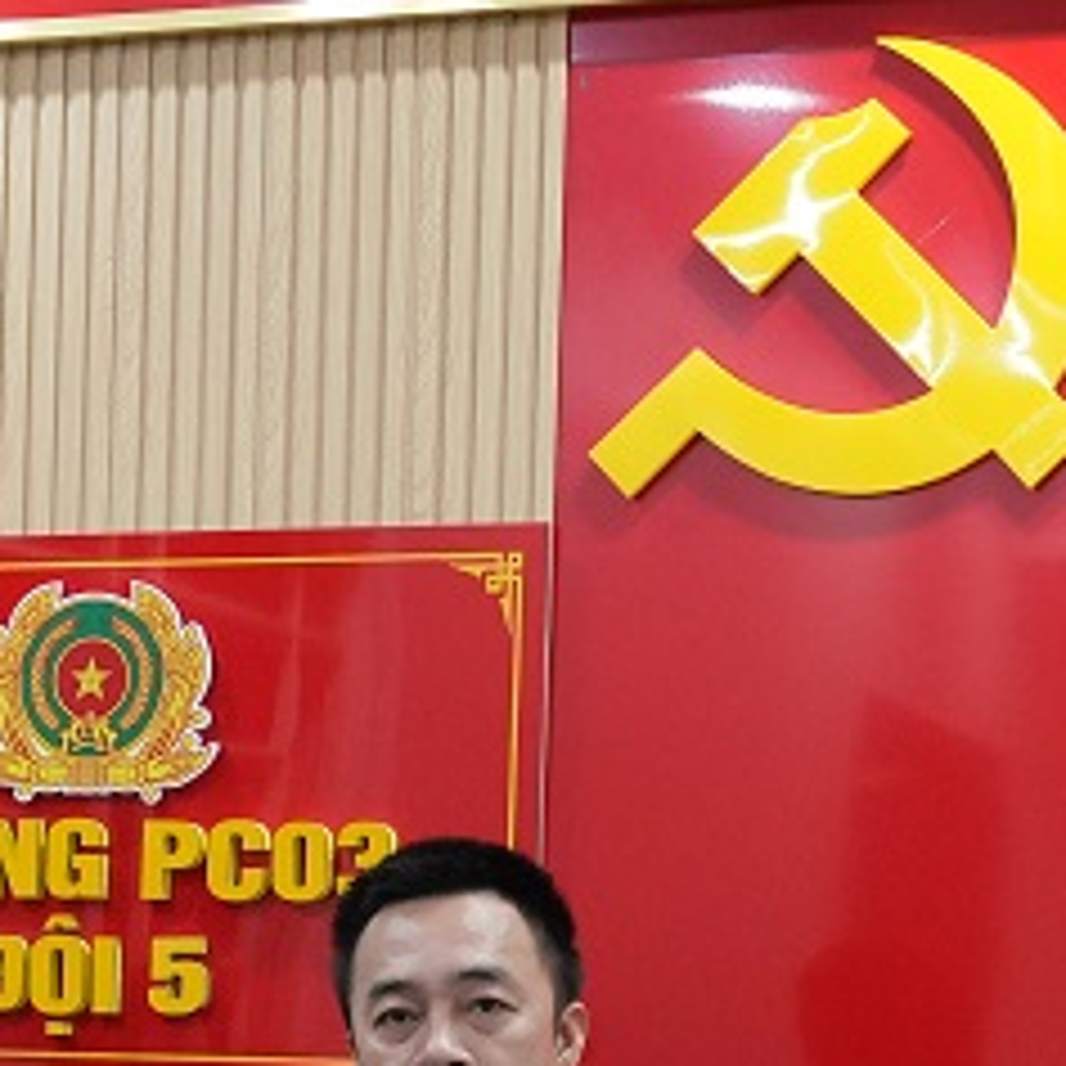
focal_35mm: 132
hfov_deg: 13.0
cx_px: -85
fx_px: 4599
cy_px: 1417
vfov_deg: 12.8
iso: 2000
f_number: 4
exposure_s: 1/160
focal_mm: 24
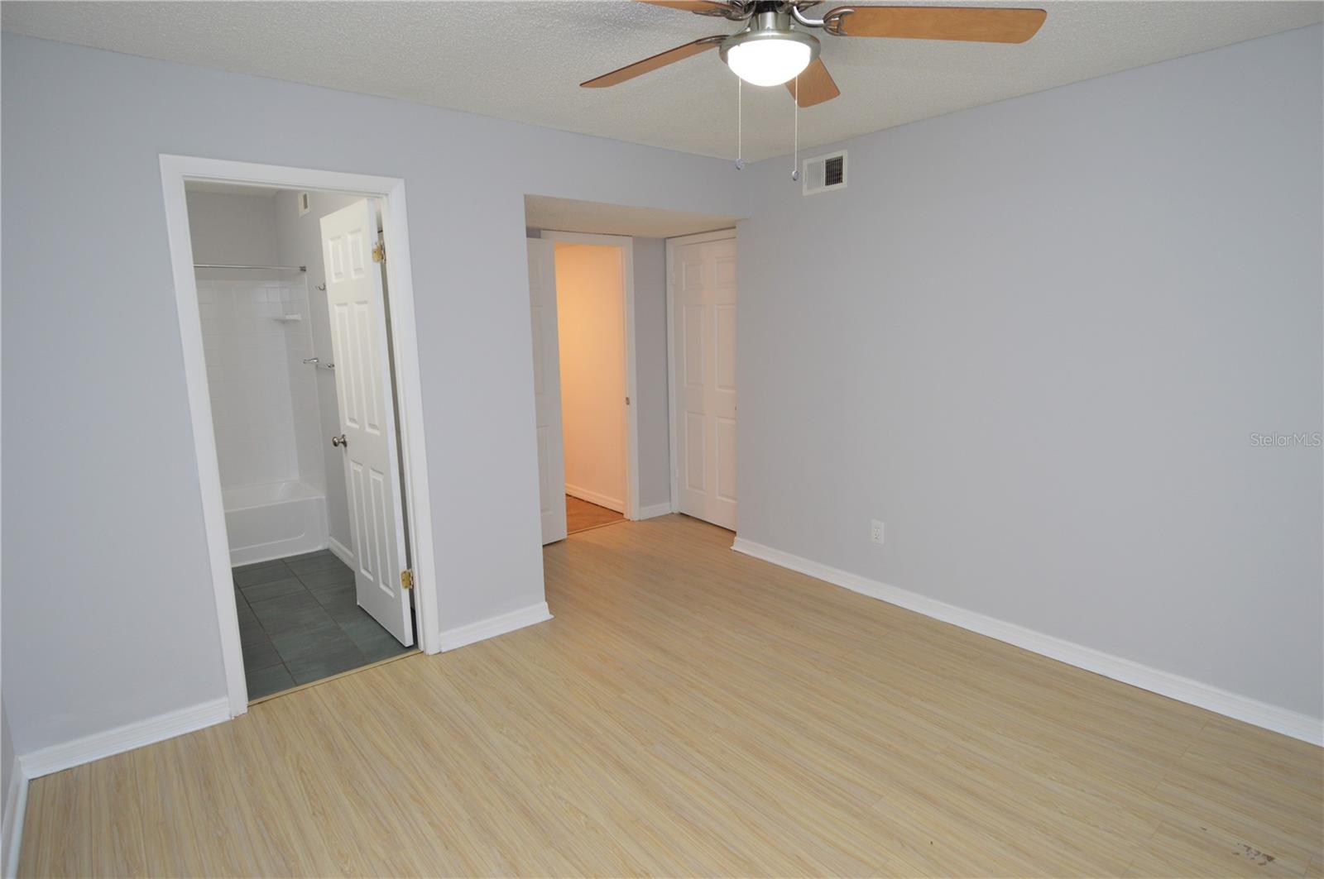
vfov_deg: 67.3
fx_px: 661
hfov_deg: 90.1
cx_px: 662
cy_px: 440
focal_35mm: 18
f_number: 4
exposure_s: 1/60
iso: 400
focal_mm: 12
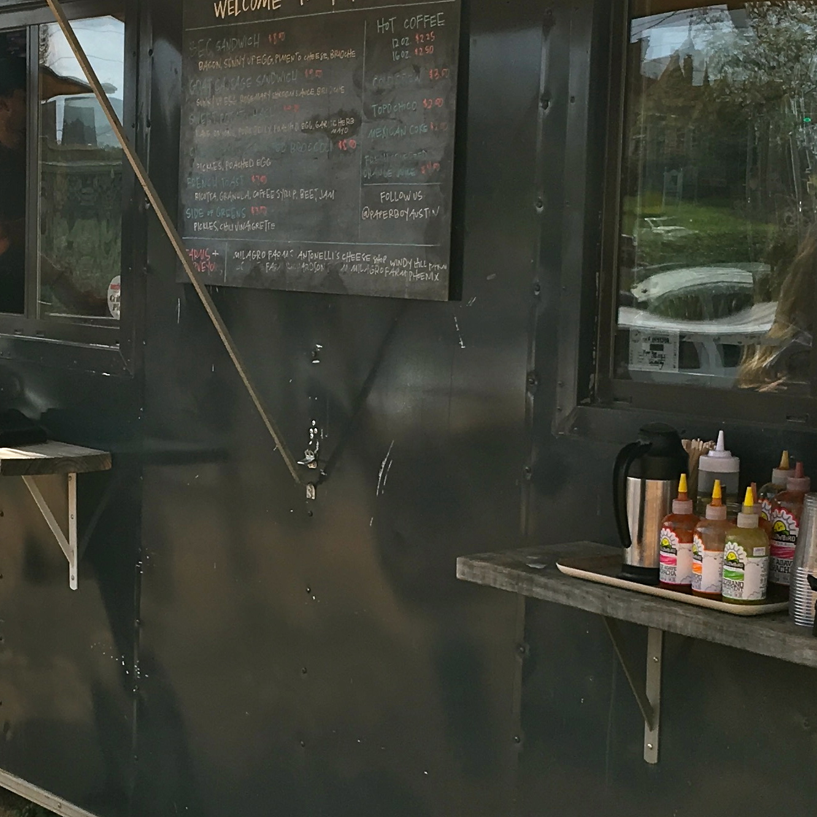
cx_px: 257
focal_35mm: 73
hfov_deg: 23.5
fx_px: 1949
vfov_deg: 23.7
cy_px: 402
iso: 25
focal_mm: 4.15
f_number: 2.2
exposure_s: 1/905
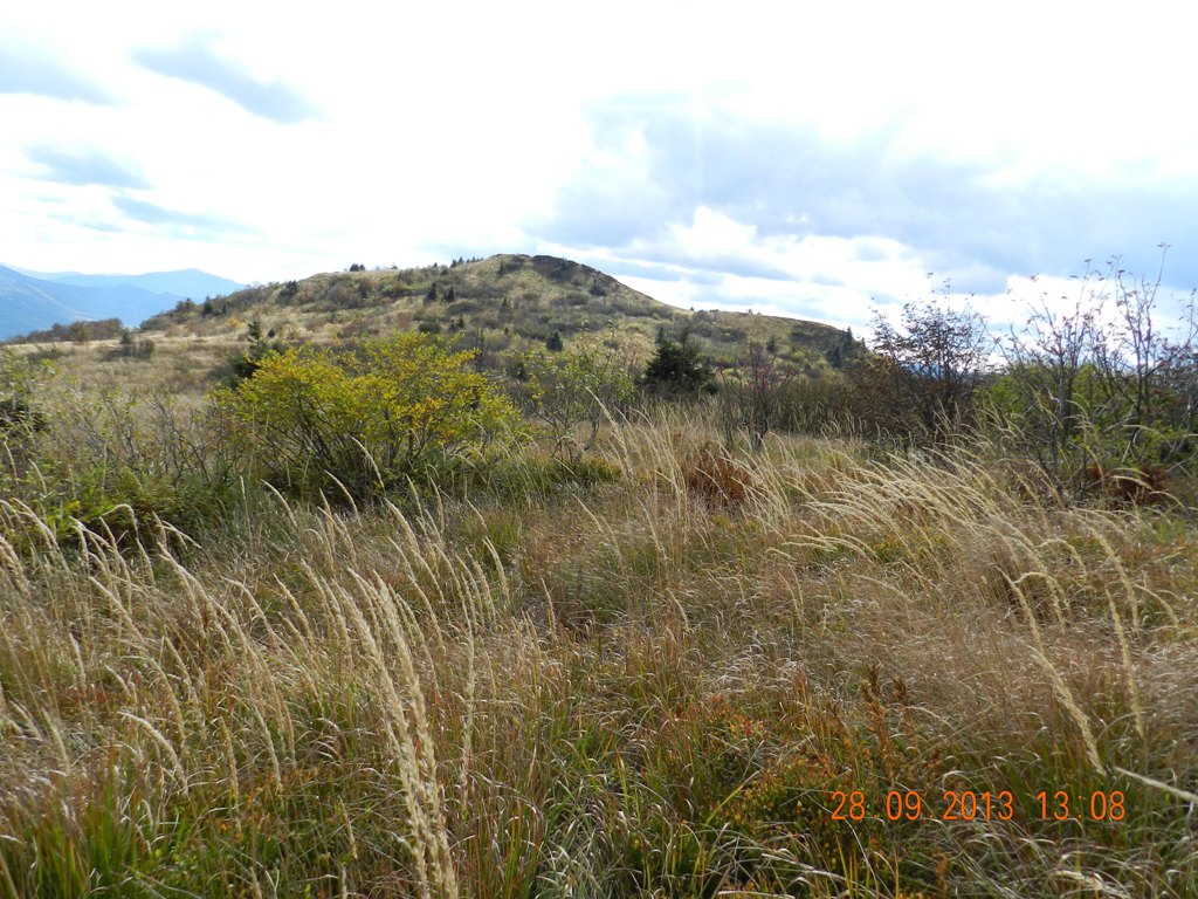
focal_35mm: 23
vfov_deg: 58.9
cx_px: 599
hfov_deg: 73.9
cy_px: 450
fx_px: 796
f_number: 3.4
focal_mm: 4
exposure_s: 1/800
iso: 160
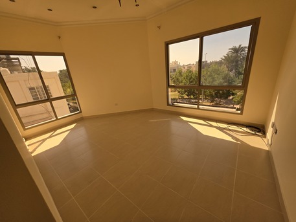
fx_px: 111
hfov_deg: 106.2
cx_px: 148
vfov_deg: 89.9
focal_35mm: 13
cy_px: 111
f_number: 1.9
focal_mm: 2.2
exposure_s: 1/382
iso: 40
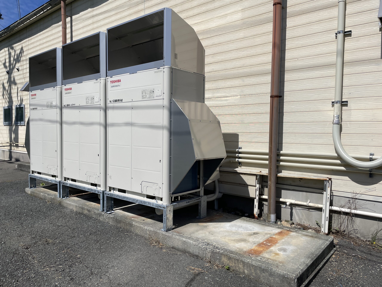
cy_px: 144
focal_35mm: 26
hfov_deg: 67.3
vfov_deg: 53.1
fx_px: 287
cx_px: 191
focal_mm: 4.2
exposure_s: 1/8403
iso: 32
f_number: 1.6
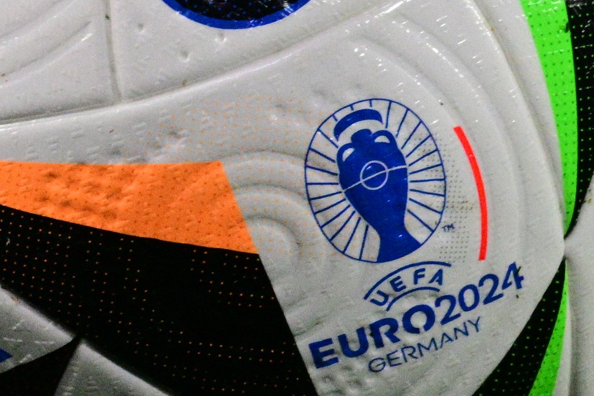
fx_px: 11881
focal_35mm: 720
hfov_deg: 2.9
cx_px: 274
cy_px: 183
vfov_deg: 1.9
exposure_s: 1/200
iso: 3200
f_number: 11
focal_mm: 600
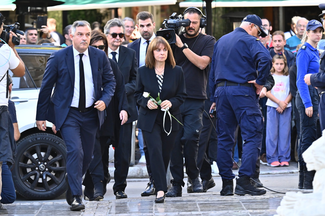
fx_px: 2616
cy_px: 108
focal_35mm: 290
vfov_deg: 4.7
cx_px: 162
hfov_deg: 7.1
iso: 2500
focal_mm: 290
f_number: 6.3
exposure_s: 1/640
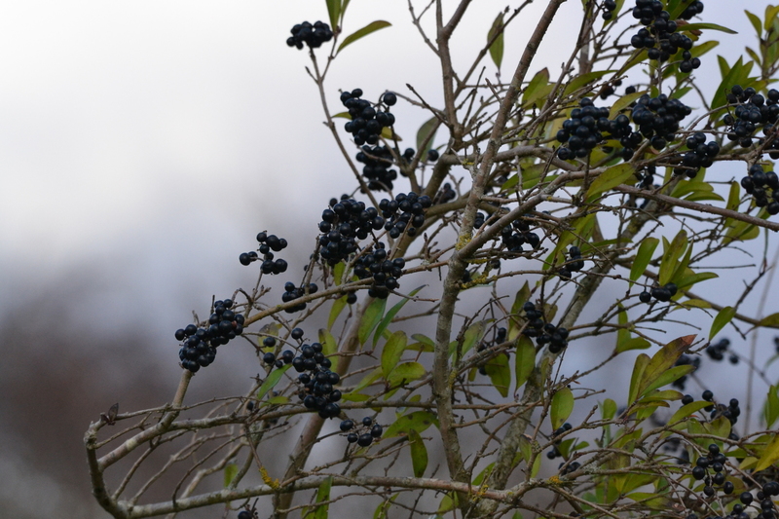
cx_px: 390
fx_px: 7139
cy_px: 260
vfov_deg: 4.2
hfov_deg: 6.2
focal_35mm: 330
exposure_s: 1/1600
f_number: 8
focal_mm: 220
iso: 1600
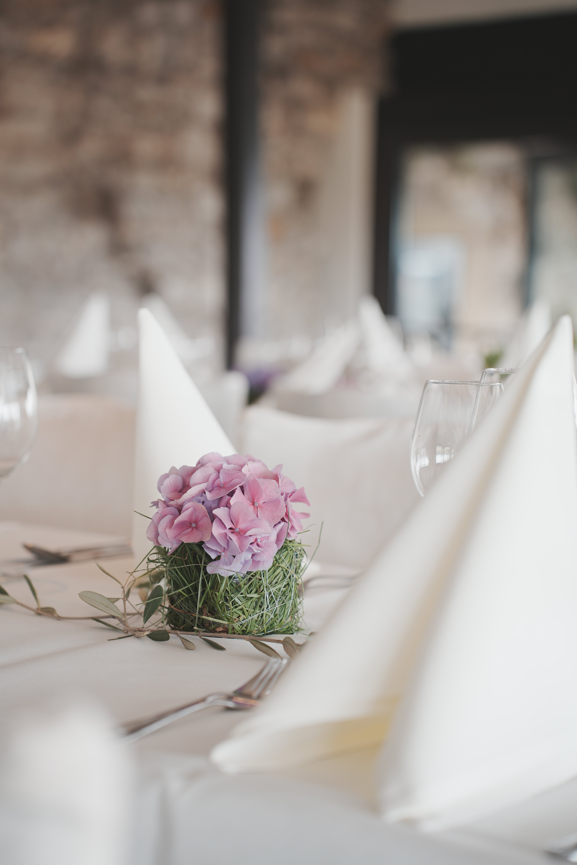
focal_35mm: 75
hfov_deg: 18.2
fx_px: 1803
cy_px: 432
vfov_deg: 27.0
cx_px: 288
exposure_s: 1/80
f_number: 2.8
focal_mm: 75
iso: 200
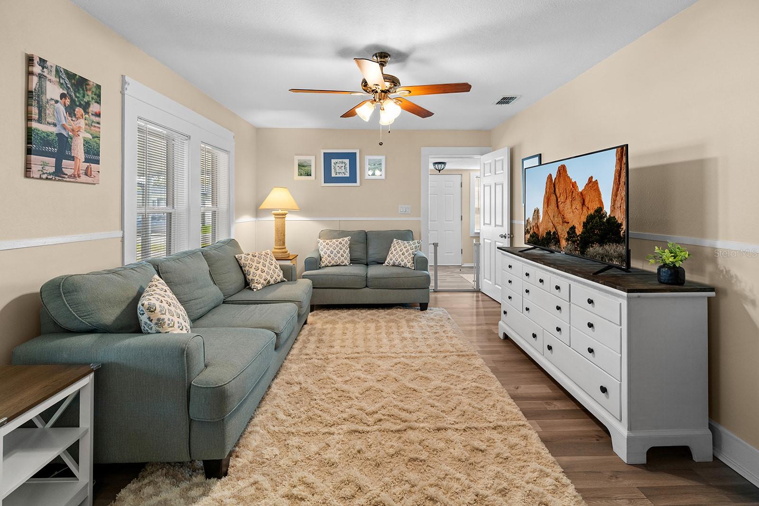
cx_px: 380
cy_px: 253
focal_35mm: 14
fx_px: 295
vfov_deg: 81.2
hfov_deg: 104.2
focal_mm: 14
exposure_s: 1/15
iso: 400
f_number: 4
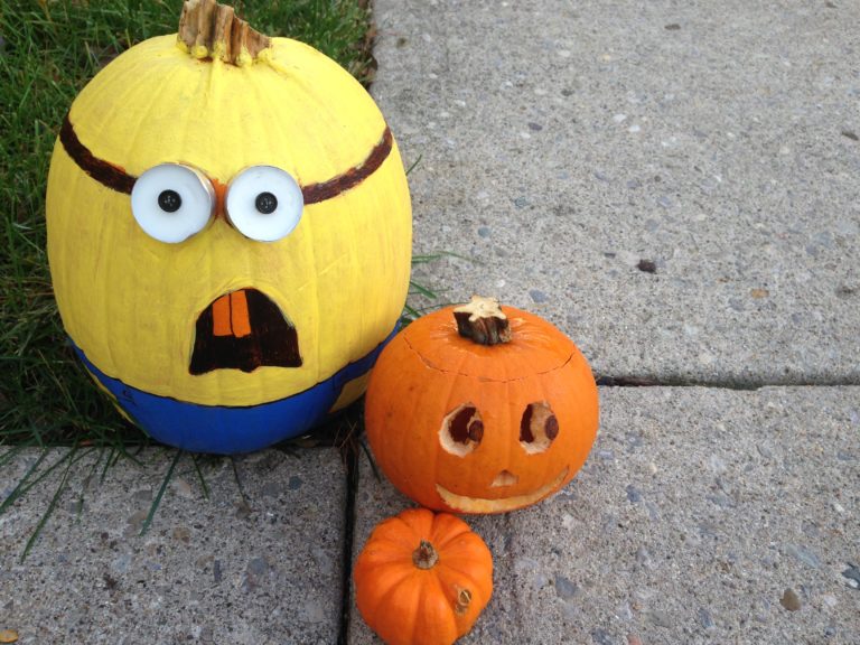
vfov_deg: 42.9
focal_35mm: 33
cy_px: 322
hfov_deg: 55.4
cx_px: 430
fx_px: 820
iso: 50
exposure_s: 1/163
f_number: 2.4
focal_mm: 4.12
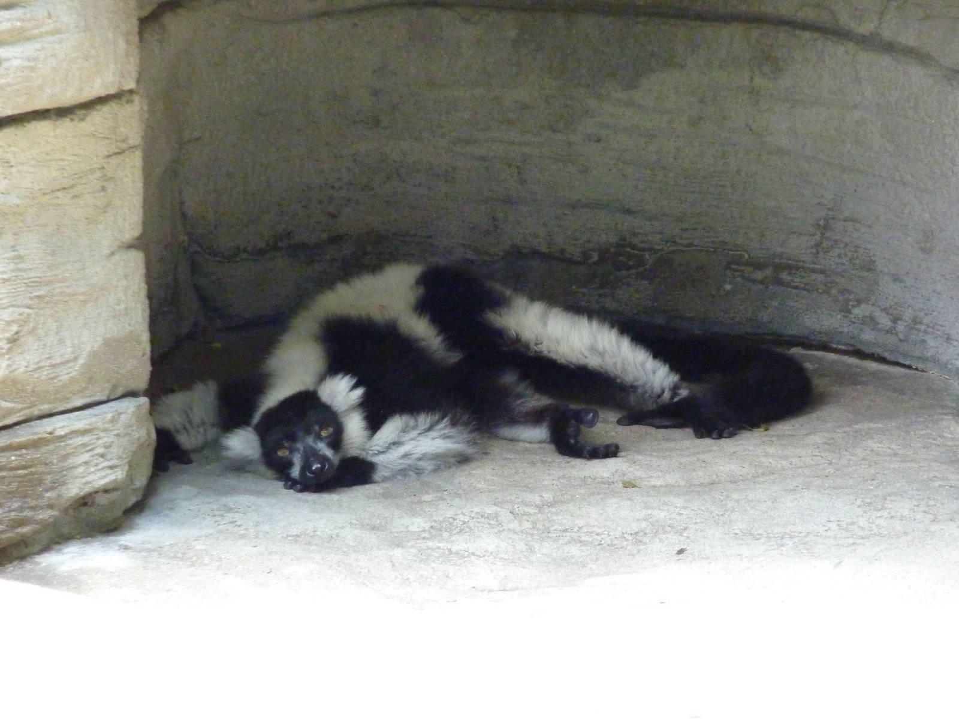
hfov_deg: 6.6
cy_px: 360
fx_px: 8311
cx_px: 480
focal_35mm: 300
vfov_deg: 5.0
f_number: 4.9
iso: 800
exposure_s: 1/125
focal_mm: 49.2
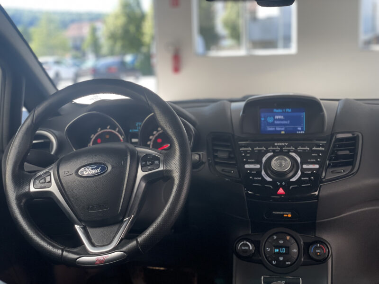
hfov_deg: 36.8
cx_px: 190
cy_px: 142
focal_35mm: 52
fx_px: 569
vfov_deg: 28.0
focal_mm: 6
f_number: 2
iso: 80
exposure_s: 1/122
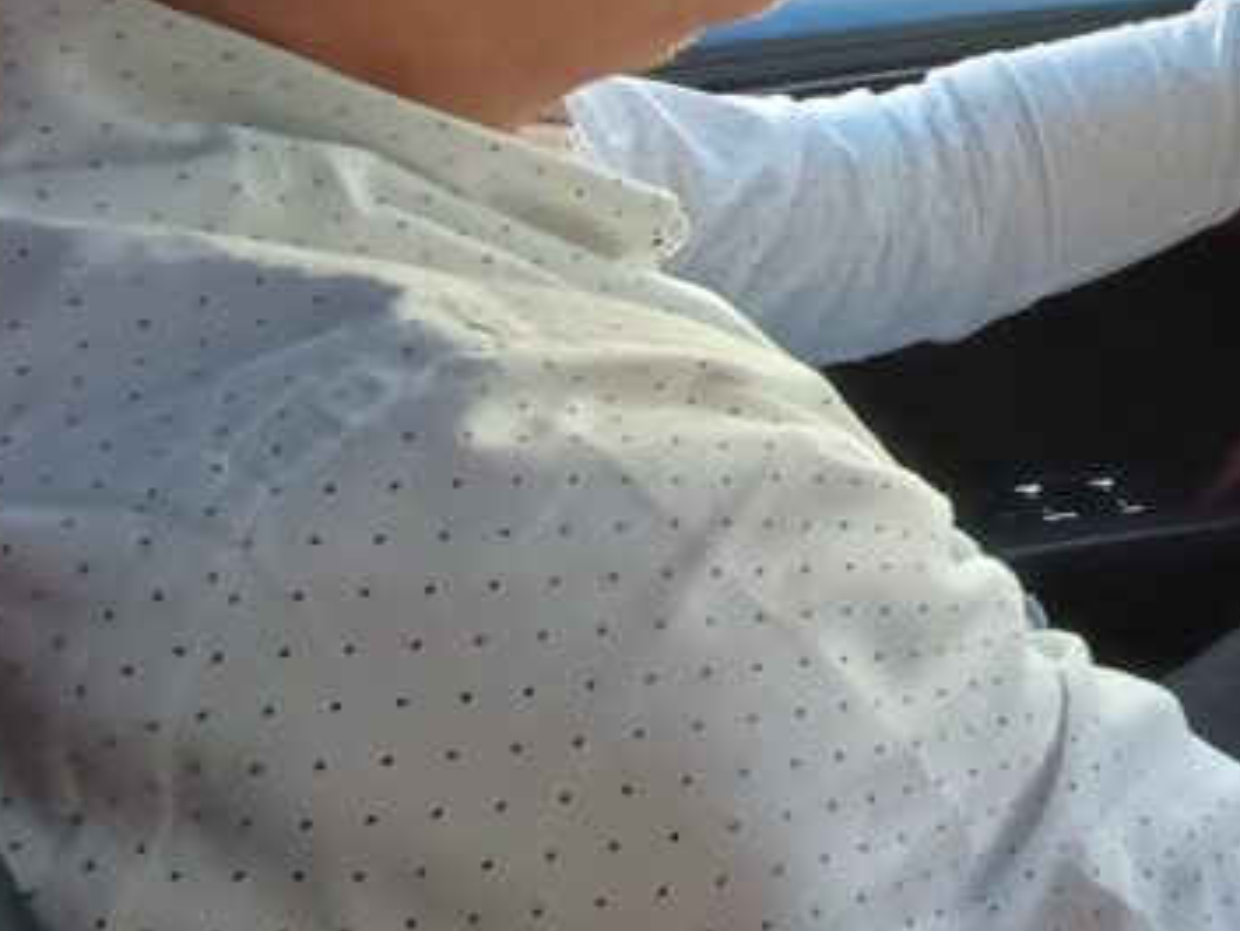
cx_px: 1690
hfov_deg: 28.9
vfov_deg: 26.1
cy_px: -123
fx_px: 1828
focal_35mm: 51
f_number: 2.2
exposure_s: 1/100
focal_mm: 1.65
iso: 135
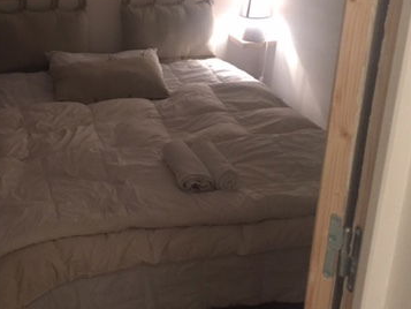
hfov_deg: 35.9
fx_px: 618
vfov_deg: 27.9
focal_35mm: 52
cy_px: 106
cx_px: 99
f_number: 2.2
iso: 250
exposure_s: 1/17
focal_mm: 4.15
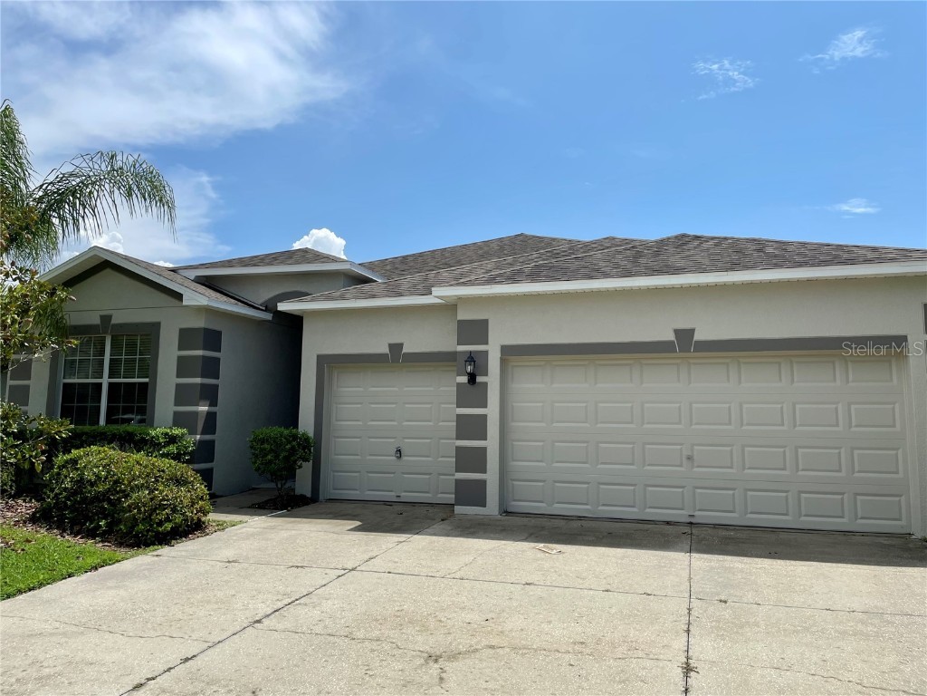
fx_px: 696
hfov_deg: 67.3
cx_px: 464
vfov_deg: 53.1
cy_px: 348
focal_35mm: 26
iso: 32
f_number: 1.6
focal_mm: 4.2
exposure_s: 1/6135
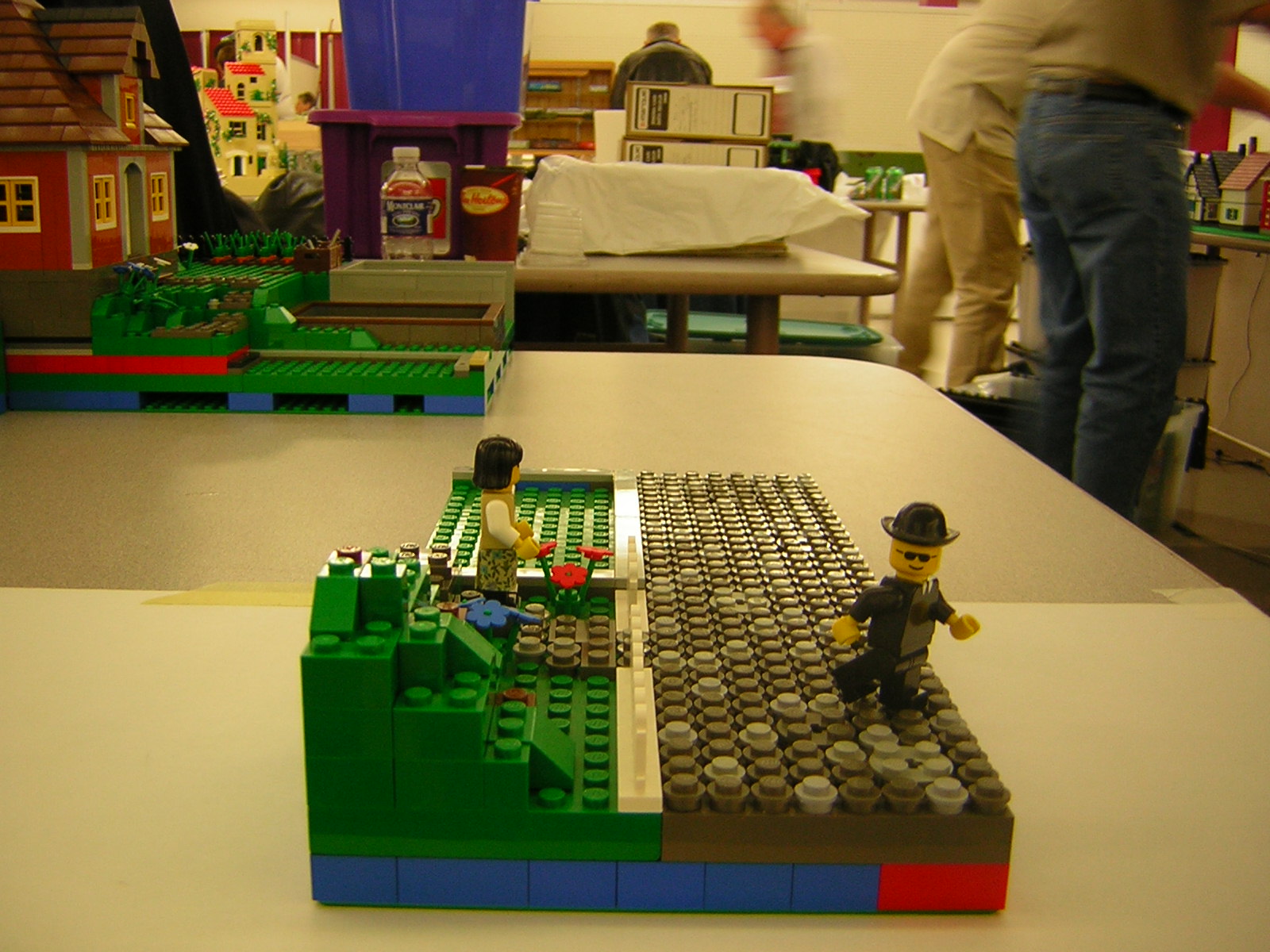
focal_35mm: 36
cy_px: 476
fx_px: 1321
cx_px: 635
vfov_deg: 39.7
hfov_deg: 51.4
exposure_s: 1/5.6
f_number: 2.6
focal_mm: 4.7
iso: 51
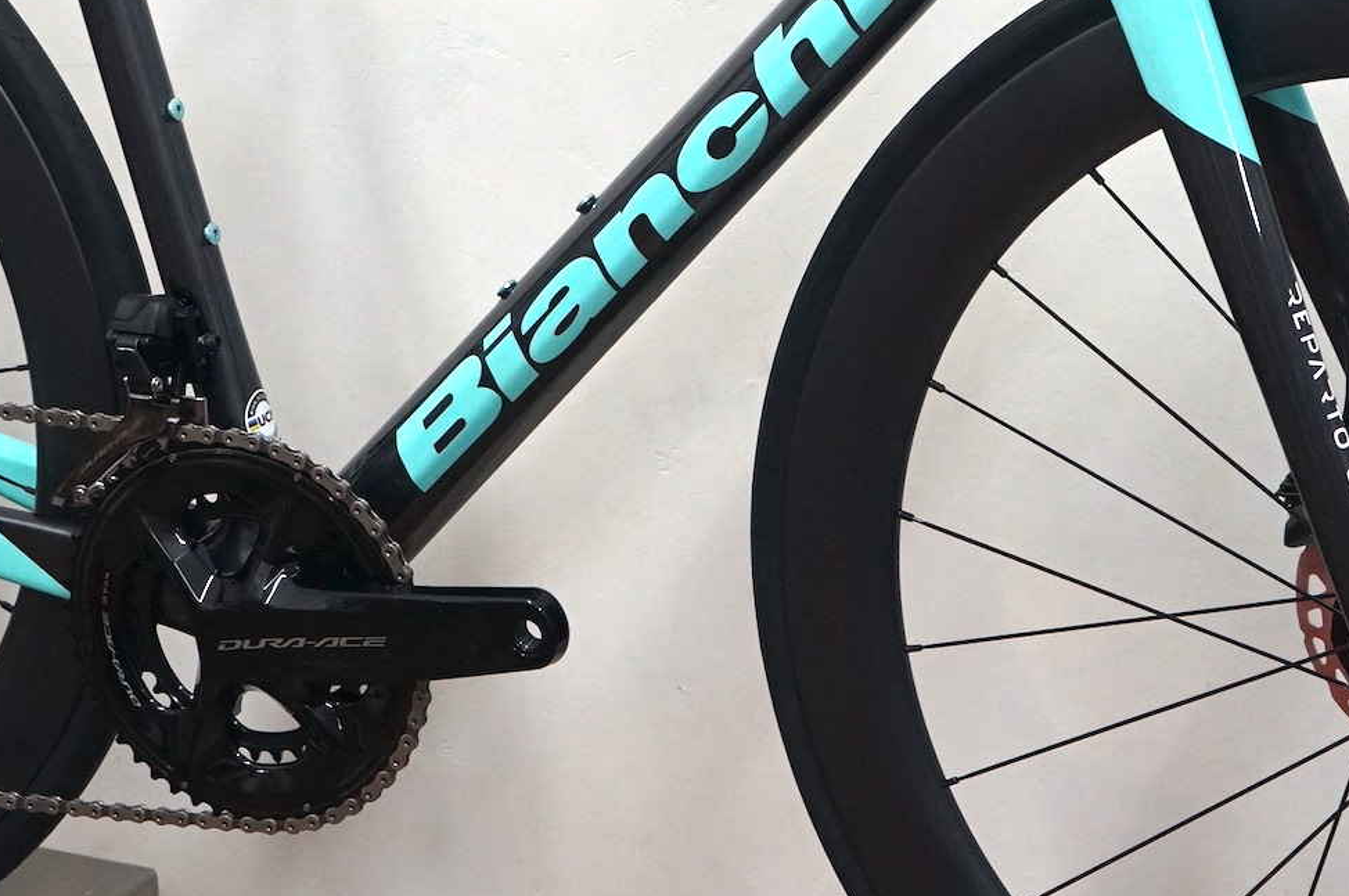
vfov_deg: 12.2
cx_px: 755
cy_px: 87
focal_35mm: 111
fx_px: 4154
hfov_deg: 18.4
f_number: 4.5
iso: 1600
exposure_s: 1/160
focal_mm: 47
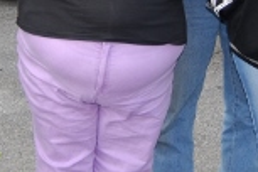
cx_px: 96
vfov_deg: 8.9
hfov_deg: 13.6
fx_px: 1082
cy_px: -84
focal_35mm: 151
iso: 100
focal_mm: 24
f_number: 4
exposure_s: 1/160
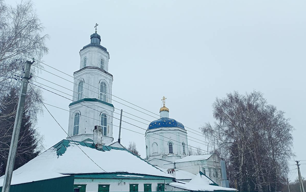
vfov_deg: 41.7
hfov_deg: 62.9
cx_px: 153
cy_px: 111
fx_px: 250
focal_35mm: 30
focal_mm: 4.69
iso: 116
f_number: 1.8
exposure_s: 1/1957
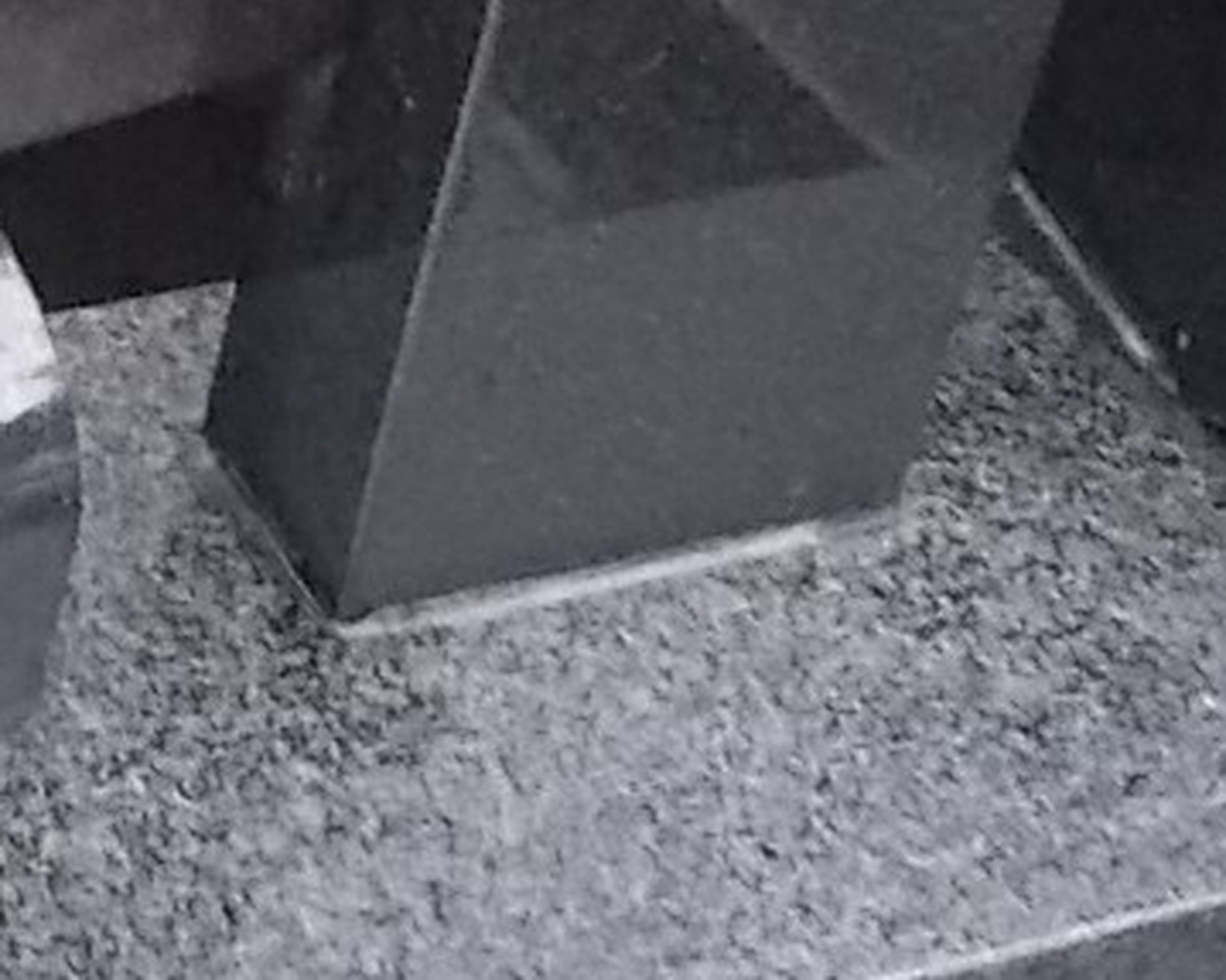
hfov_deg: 15.8
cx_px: -529
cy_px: -785
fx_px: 4099
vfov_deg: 12.5
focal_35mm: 113
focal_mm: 4.6
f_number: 3.2
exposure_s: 1/500
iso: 400
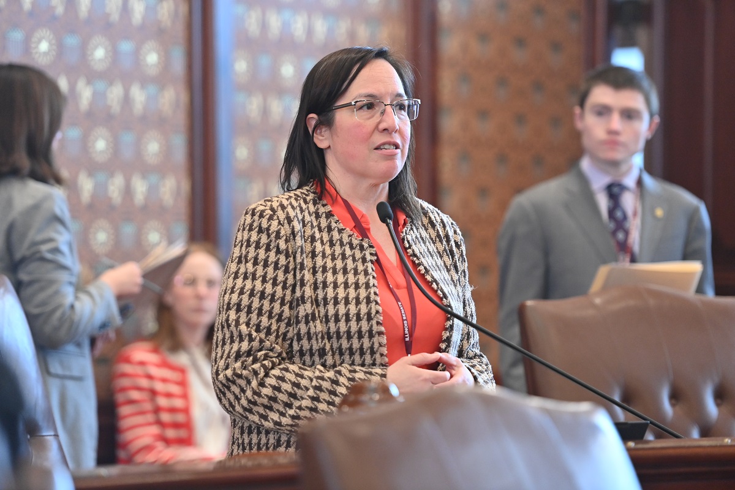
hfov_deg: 13.2
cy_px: 245
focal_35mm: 155
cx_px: 368
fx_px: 3164
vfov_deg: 8.9
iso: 3200
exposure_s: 1/250
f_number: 2.8
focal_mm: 155
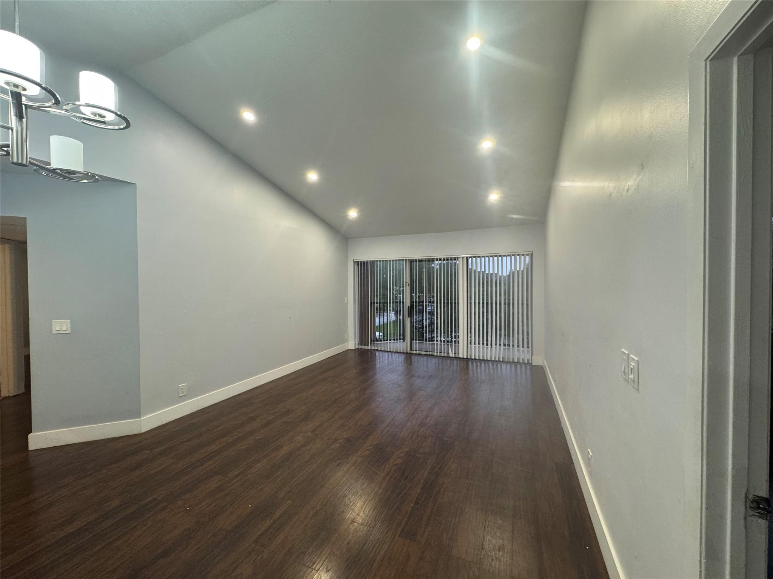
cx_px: 386
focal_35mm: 14
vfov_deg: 85.7
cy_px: 290
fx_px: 313
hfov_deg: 102.1
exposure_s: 1/60
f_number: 2.2
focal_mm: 2.22
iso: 200
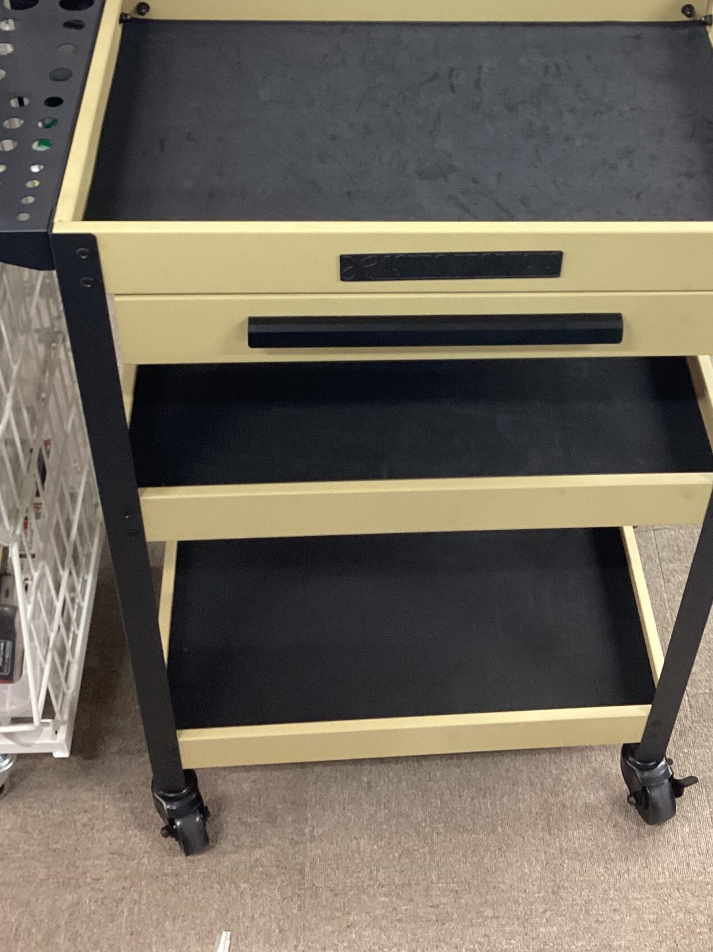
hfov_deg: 30.7
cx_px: 445
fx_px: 1291
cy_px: 235
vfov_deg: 39.3
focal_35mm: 47
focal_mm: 3.3
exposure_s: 1/60
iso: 160
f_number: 2.4
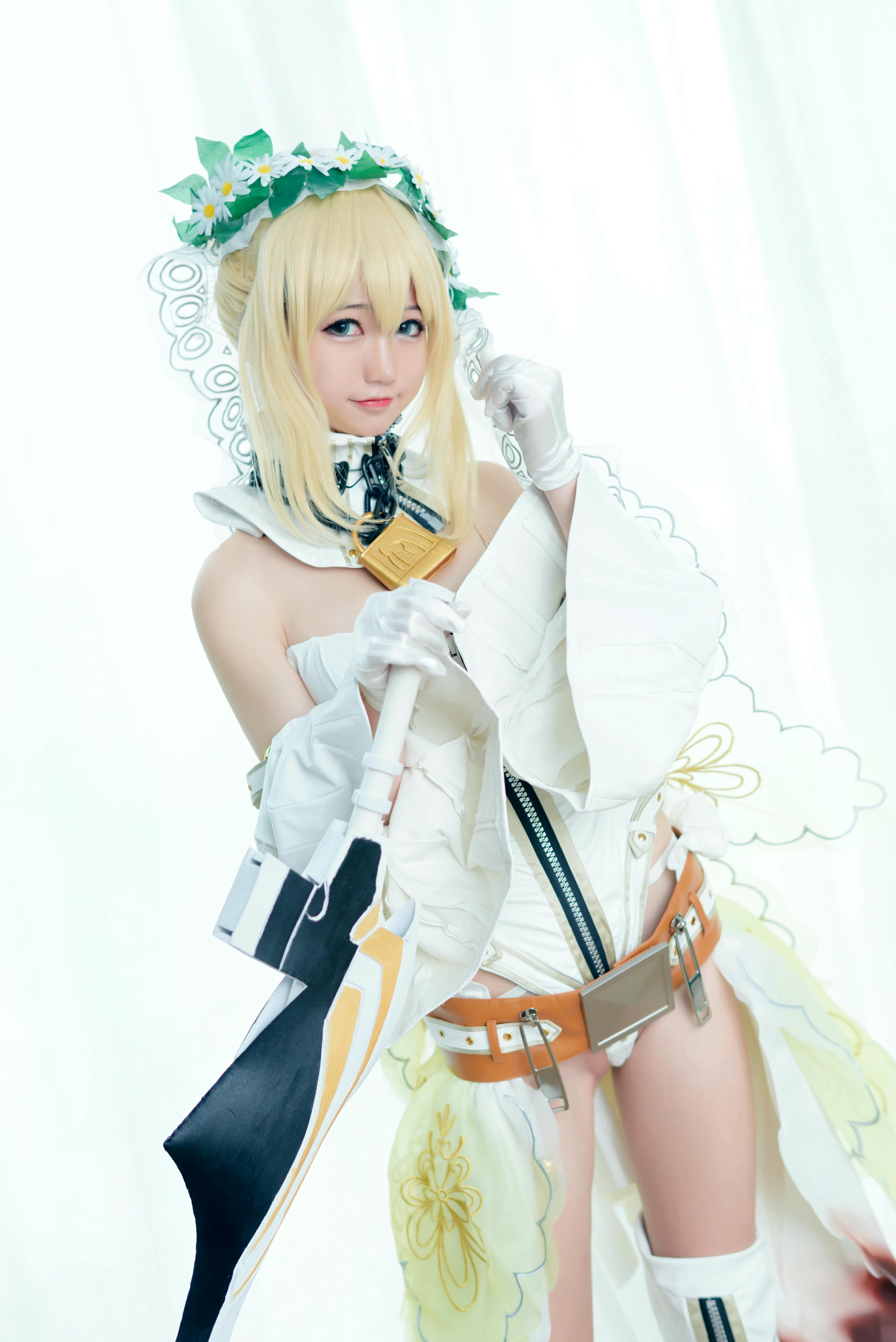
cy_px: 671
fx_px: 2164
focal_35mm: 58
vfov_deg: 34.5
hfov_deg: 23.4
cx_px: 448
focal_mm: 58
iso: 400
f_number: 2.8
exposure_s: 1/160
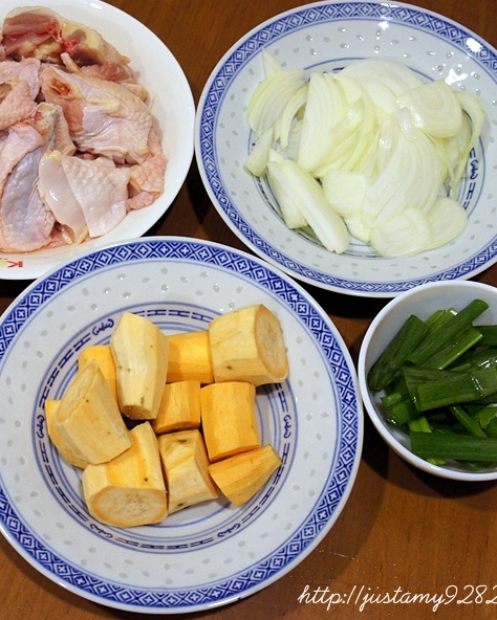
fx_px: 1061
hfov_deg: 26.3
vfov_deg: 32.6
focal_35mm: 58
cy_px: 309
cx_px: 191
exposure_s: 1/30
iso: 1600
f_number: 8
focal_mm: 27
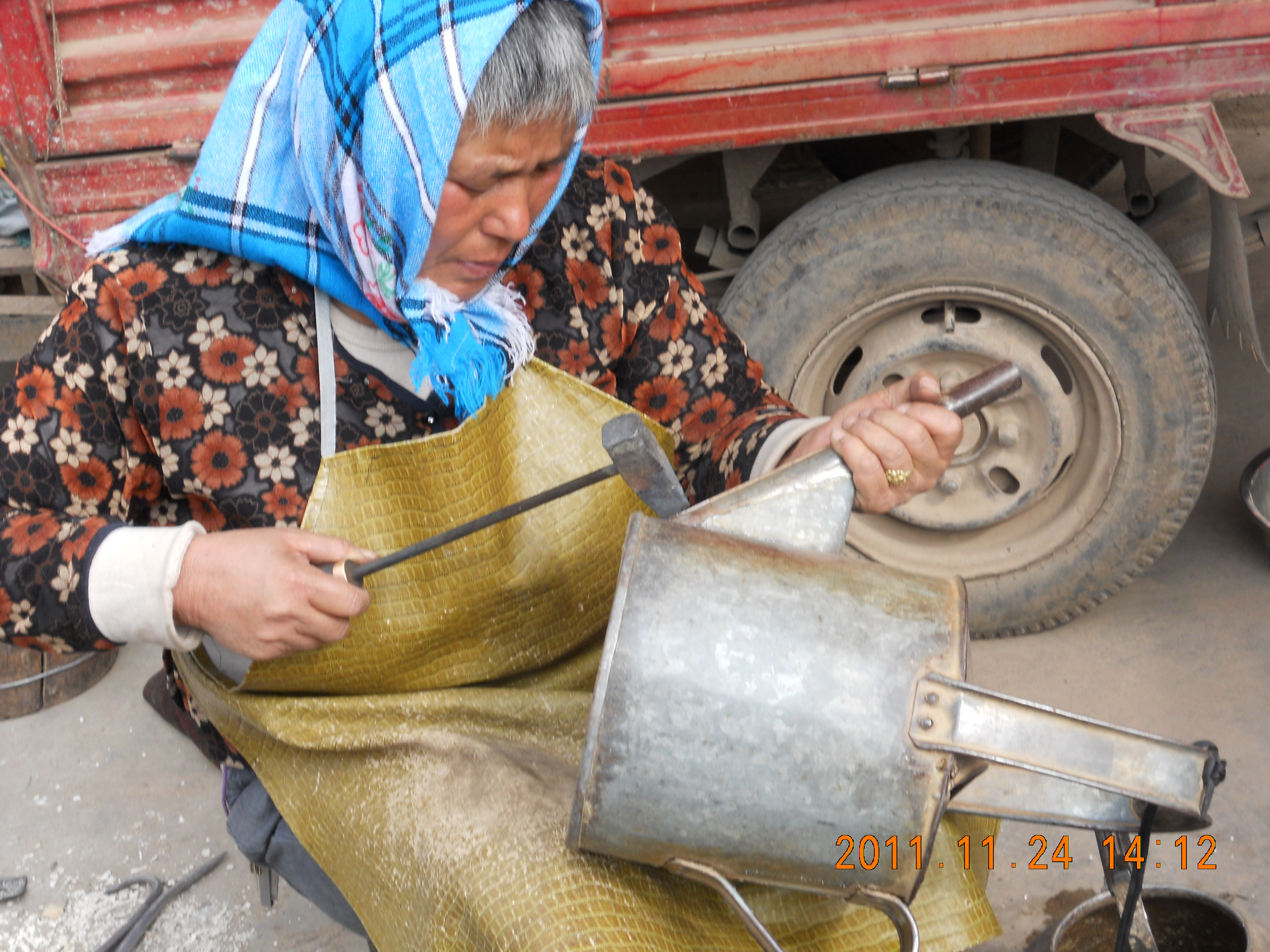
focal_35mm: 65
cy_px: 476
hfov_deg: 29.8
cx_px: 635
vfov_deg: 22.6
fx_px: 2385
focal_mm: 11.7
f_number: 5.3
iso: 80
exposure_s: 1/100
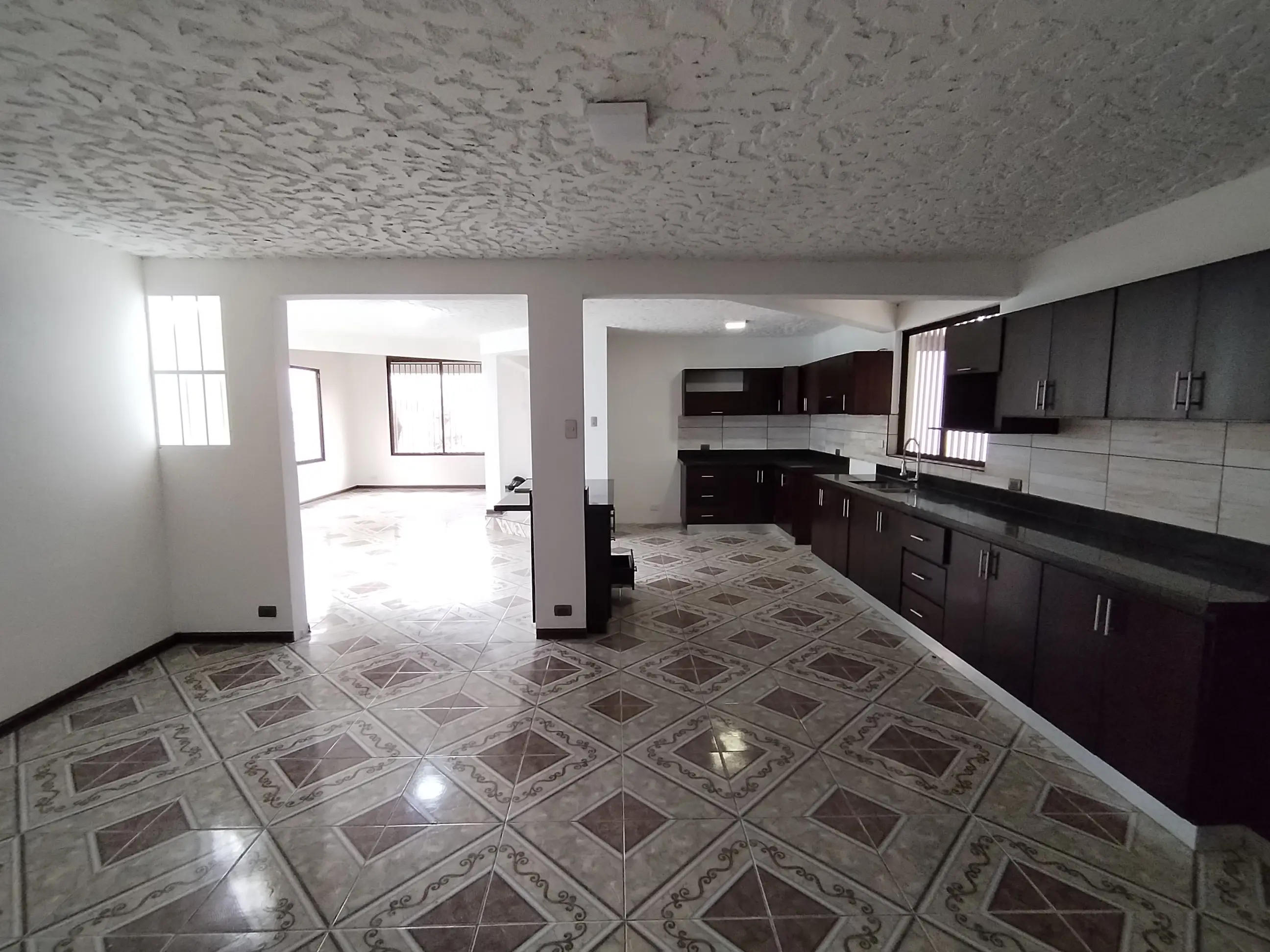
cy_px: 476
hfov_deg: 94.5
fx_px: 587
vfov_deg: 78.1
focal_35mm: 16
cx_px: 635
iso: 490
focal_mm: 1.42
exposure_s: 1/50
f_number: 2.2
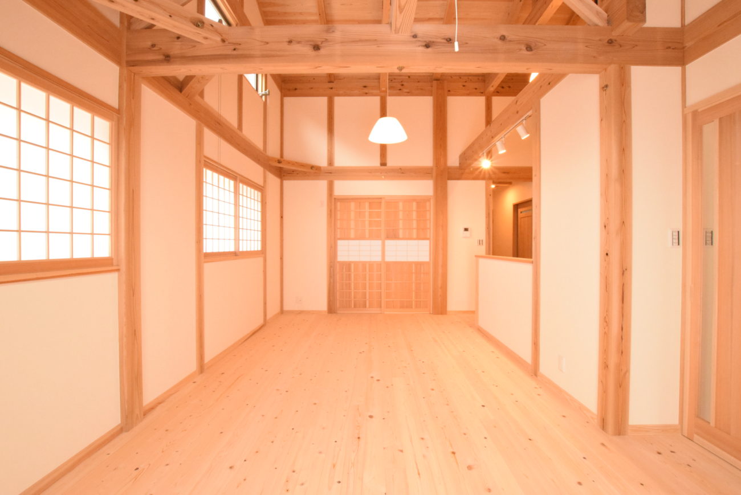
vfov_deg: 77.4
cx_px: 370
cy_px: 248
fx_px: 309
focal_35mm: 15
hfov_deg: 100.3
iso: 6400
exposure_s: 1/50
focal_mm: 10
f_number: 11
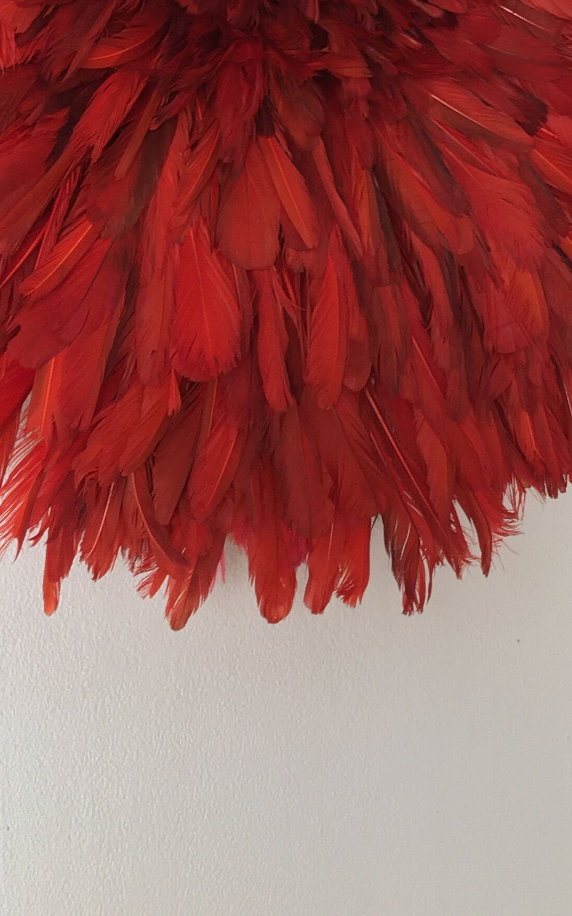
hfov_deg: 18.3
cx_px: 276
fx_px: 1771
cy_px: -116
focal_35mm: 71
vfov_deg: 26.5
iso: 25
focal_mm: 4.15
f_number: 2.2
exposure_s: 1/33
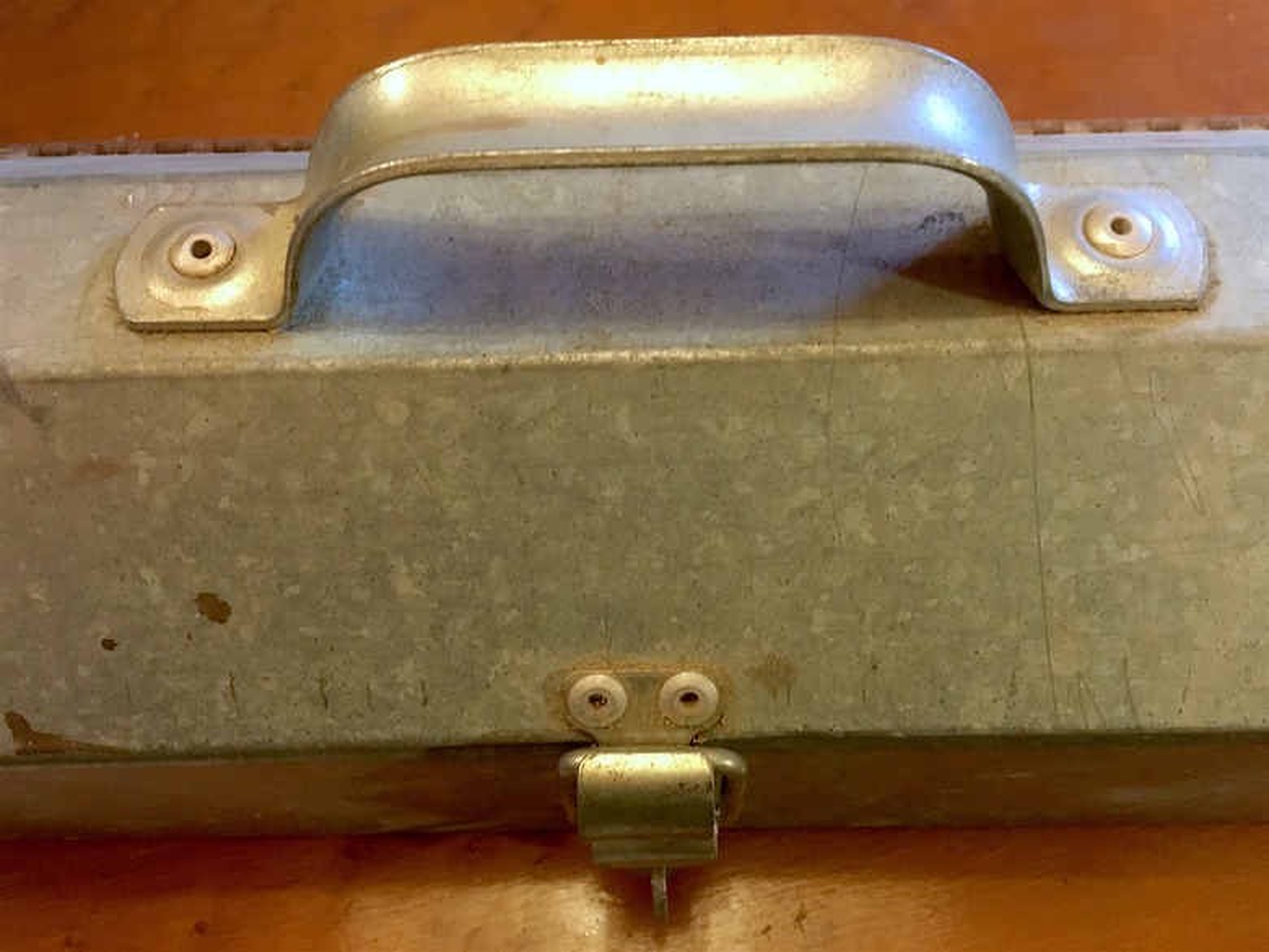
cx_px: 634
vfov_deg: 48.2
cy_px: 476
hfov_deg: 61.7
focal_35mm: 29
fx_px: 1063
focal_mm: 4.15
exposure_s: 1/15
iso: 200
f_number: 2.2
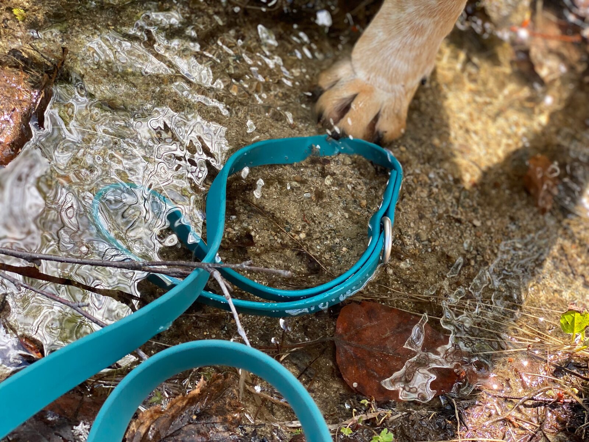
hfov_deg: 36.8
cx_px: 294
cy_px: 221
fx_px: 885
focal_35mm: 52
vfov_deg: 28.0
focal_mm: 6
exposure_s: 1/122
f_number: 2
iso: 32
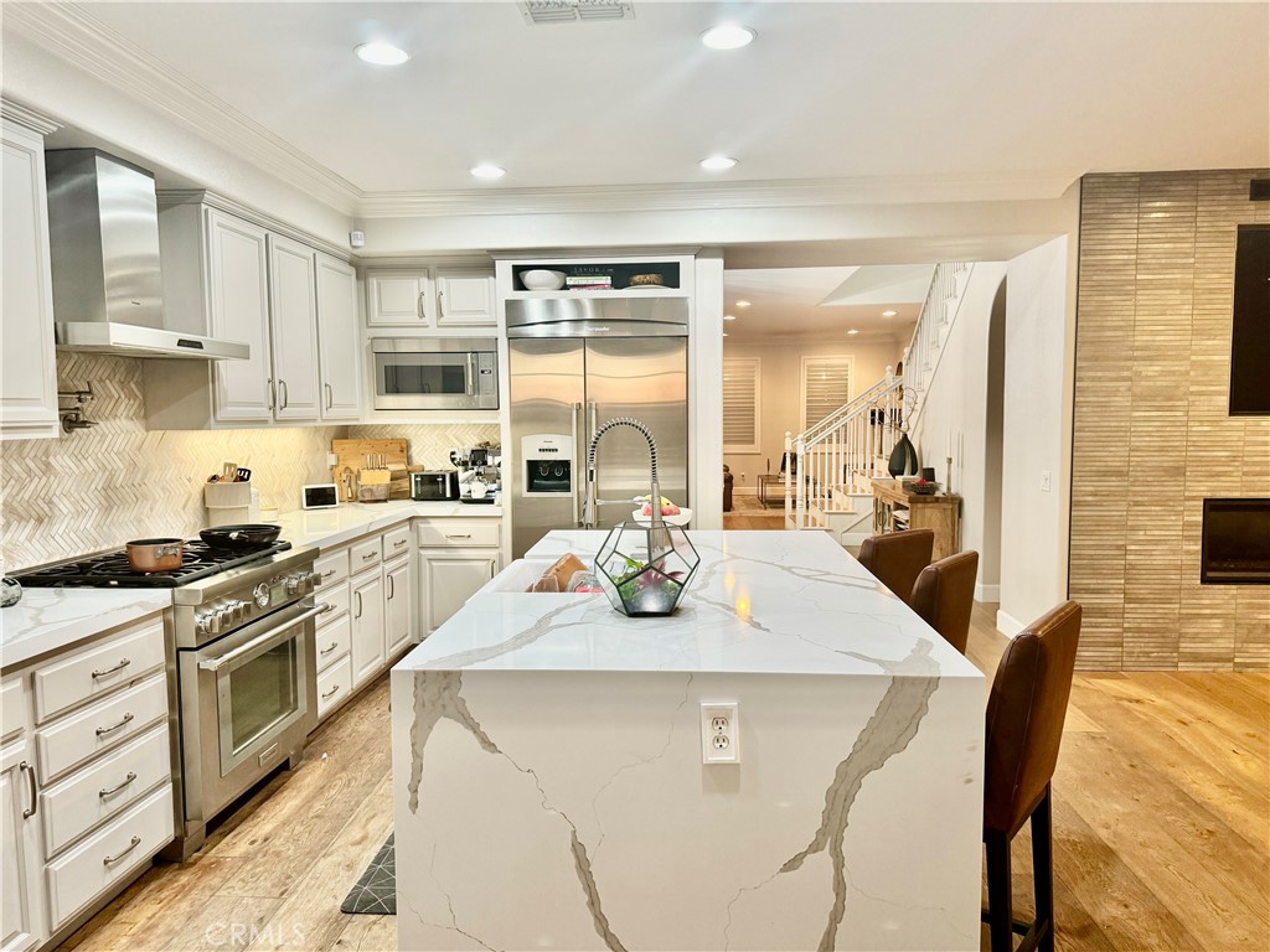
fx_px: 881
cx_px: 635
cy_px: 476
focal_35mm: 24
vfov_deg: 56.8
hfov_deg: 71.6
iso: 200
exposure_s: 1/60
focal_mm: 6.76
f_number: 1.78
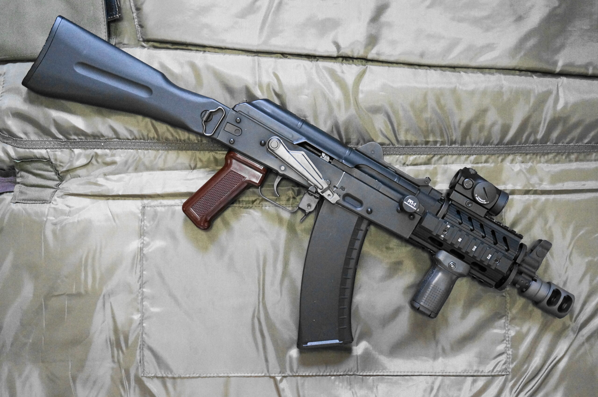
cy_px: 198
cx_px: 299
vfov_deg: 35.4
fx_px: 622
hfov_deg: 51.3
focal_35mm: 38
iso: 3200
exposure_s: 1/160
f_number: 4.5
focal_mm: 25
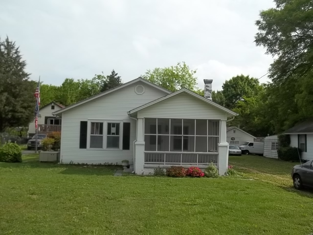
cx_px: 156
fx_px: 298
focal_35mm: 33
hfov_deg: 55.4
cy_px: 118
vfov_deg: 42.9
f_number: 8
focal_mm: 5.9
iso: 64
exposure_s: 1/200
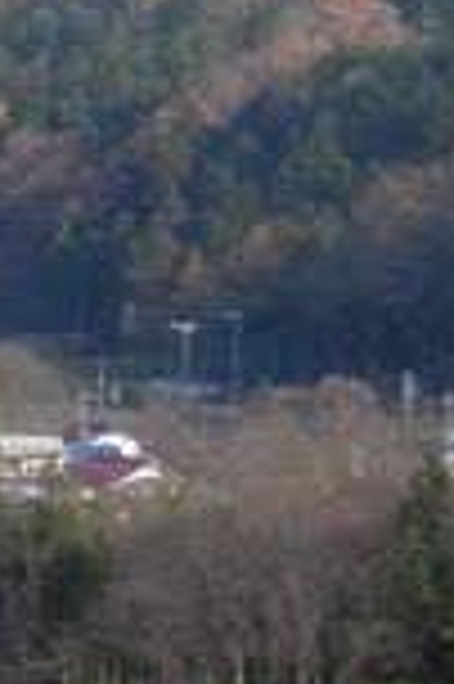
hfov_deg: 5.4
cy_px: 567
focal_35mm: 246
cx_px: -656
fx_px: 4664
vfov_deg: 8.4
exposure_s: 1/250
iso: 80
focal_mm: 8
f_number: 3.8
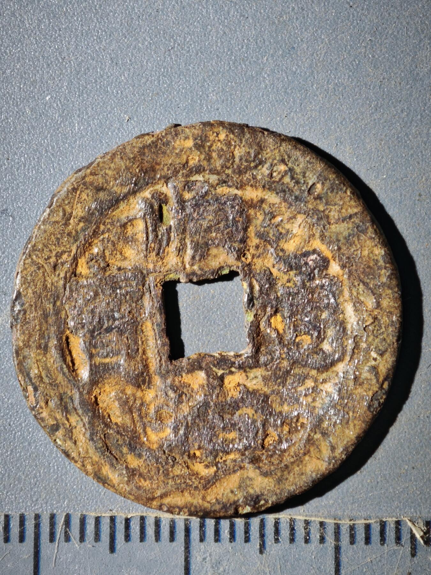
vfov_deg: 20.0
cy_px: 288
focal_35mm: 98
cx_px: 216
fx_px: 1627
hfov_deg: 15.1
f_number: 2
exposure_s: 1/100
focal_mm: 9
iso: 200
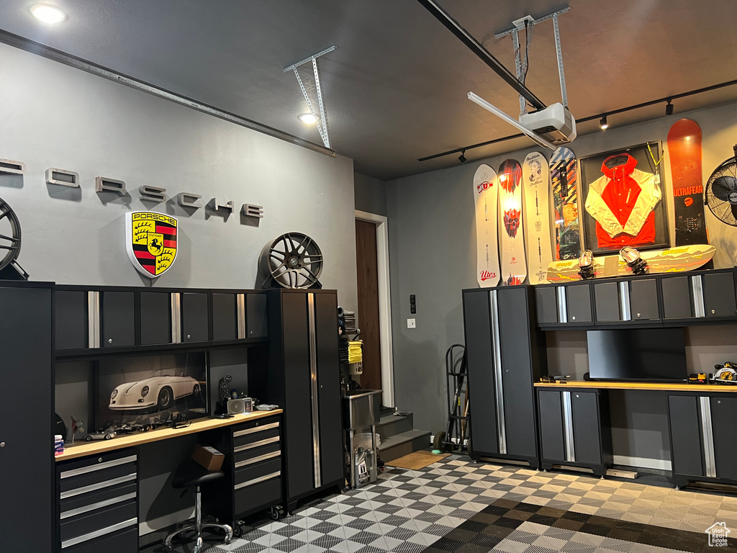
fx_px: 554
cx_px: 368
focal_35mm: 26
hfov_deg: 67.3
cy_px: 276
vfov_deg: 53.1
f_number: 1.5
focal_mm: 5.7
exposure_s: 1/60
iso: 320
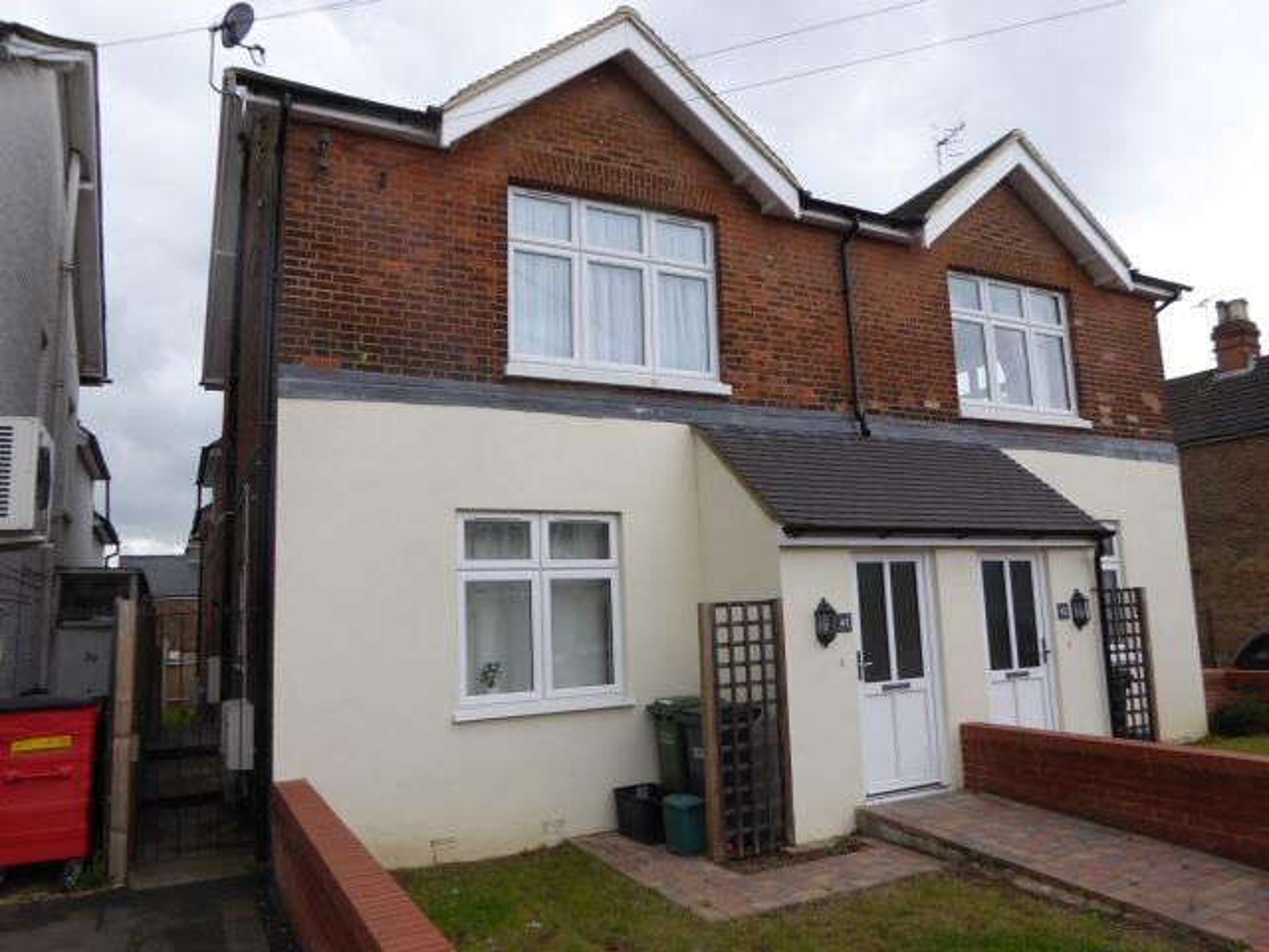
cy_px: 476
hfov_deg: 69.4
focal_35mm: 25
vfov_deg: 54.9
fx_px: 916
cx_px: 634
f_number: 3.3
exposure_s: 1/100
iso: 100
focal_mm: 4.3
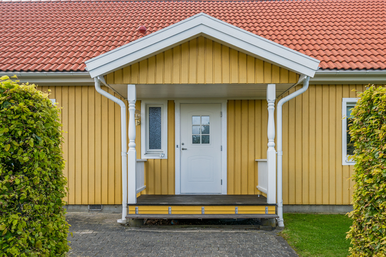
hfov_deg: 61.9
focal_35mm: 30
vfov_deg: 43.6
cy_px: 128
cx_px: 193
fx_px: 322
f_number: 4
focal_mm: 20
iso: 200
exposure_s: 1/800
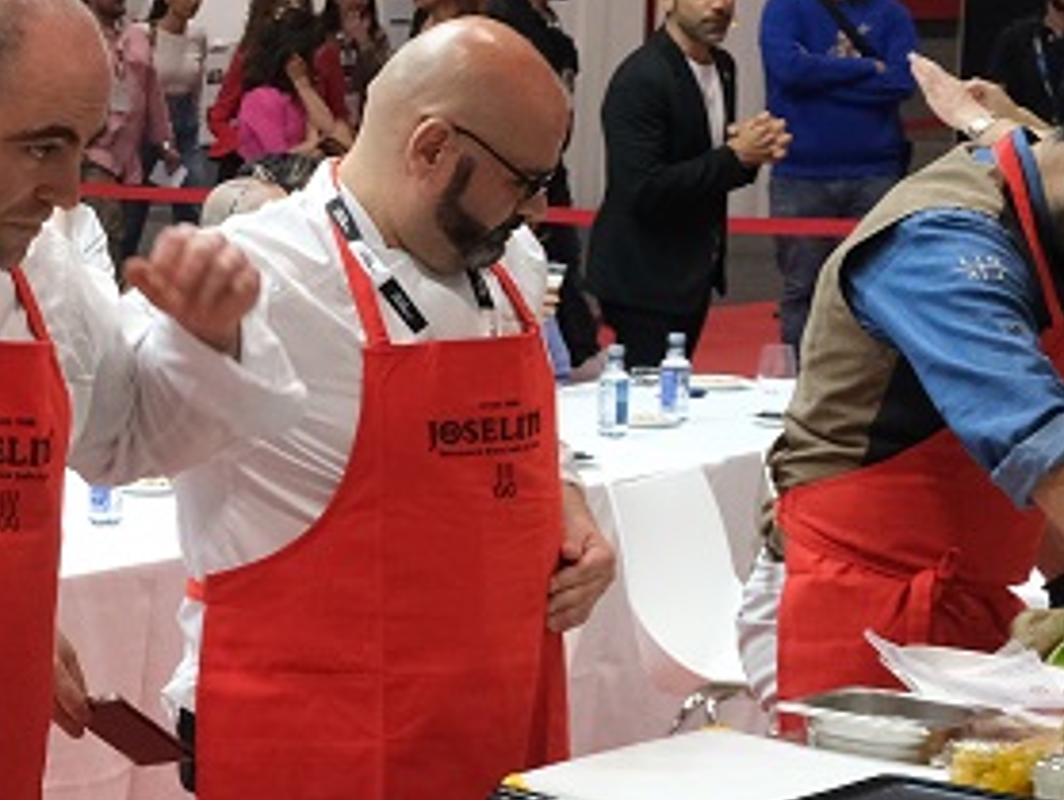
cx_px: -846
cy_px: 452
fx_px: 3507
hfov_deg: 15.0
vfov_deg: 13.0
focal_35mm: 114
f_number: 6.4
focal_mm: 22.3
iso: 2000
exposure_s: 1/125
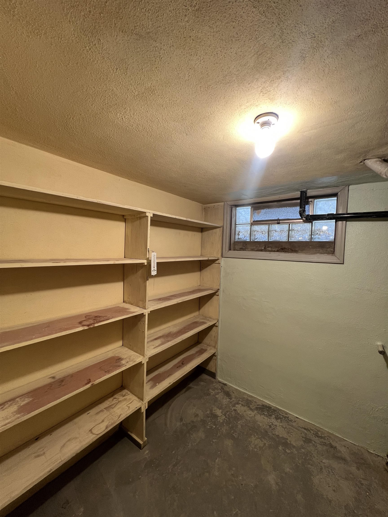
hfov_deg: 89.9
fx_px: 194
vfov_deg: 106.2
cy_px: 258
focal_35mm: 13
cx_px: 194
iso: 160
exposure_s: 1/120
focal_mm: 1.57
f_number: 1.8
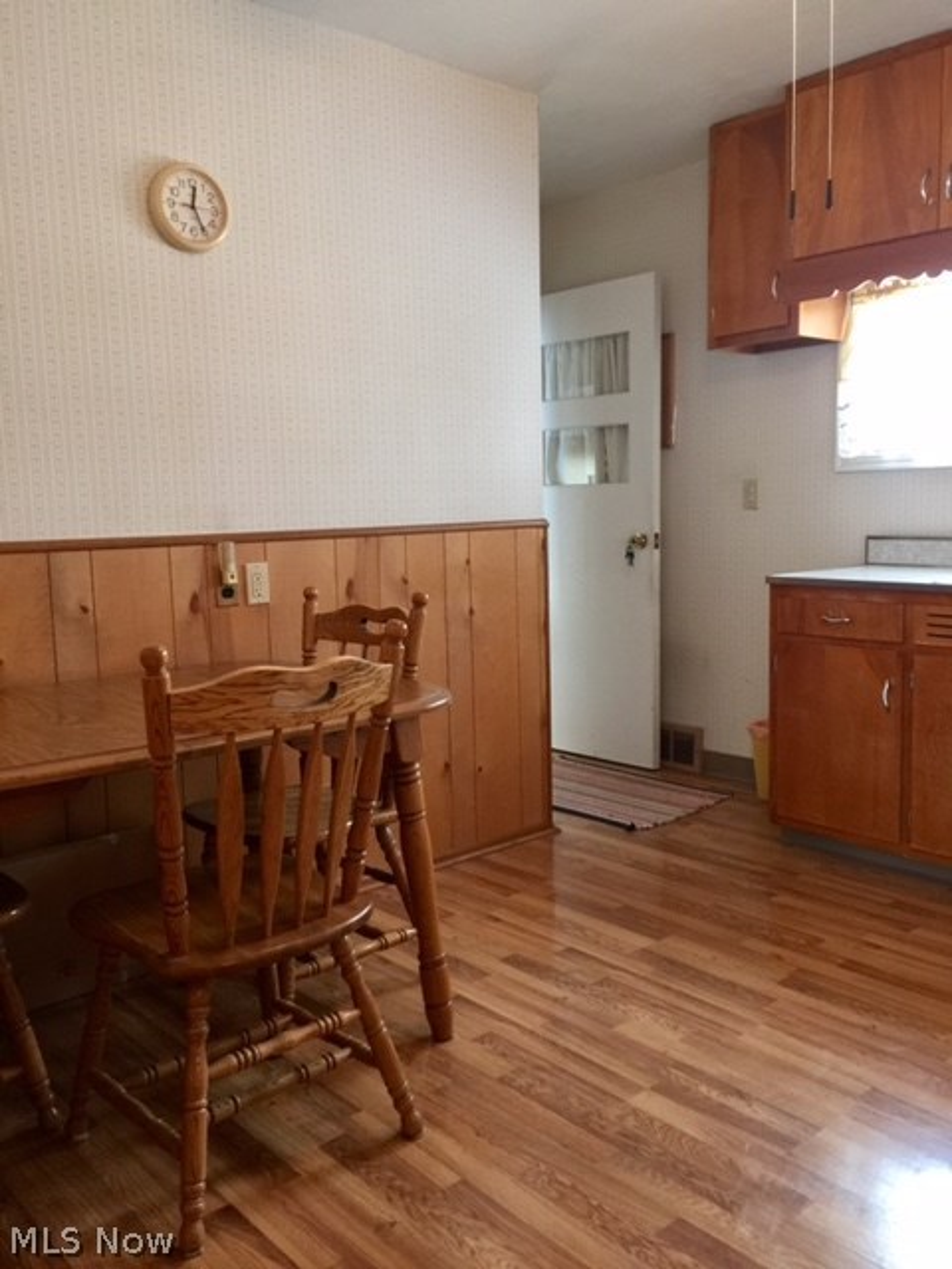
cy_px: 634
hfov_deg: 48.2
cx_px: 476
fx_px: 1063
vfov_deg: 61.7
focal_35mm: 29
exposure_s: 1/15
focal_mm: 4.15
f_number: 2.2
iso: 64
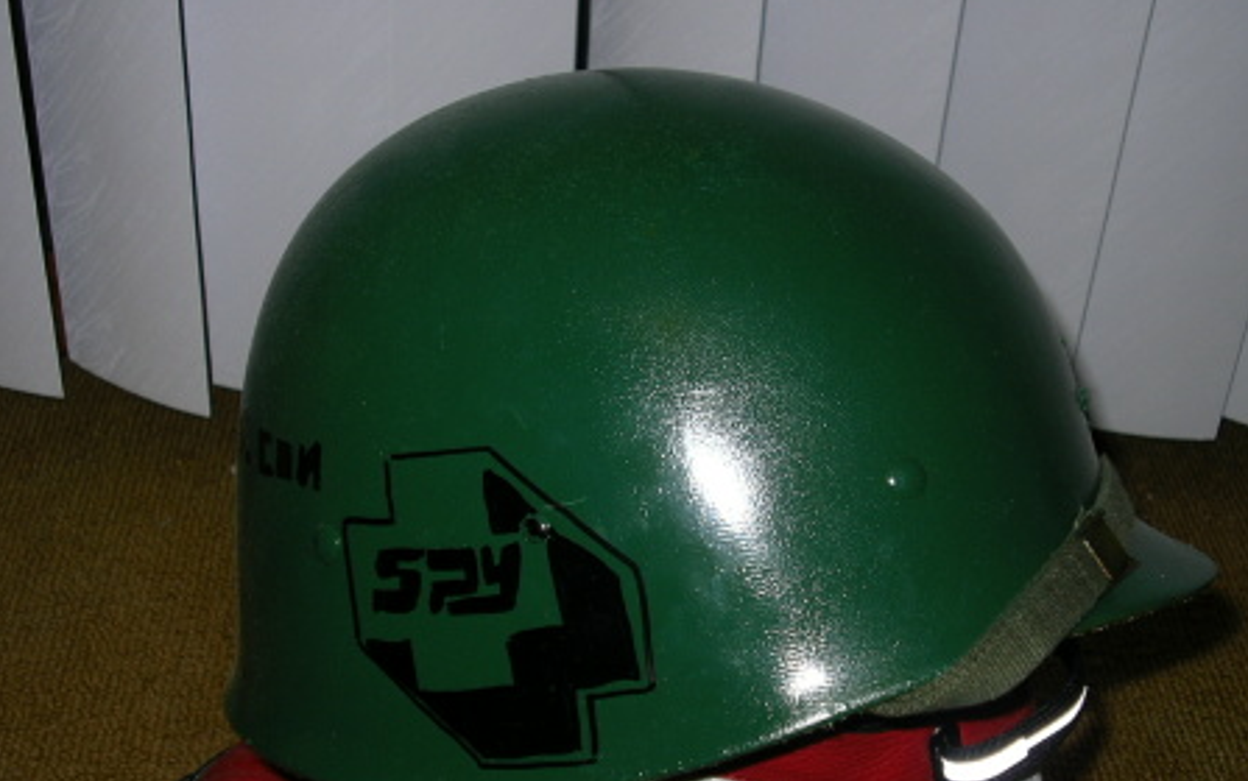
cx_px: 656
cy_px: 443
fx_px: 1974
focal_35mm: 58
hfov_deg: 35.1
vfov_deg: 22.4
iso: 50
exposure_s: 1/80
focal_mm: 7.8
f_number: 3.3
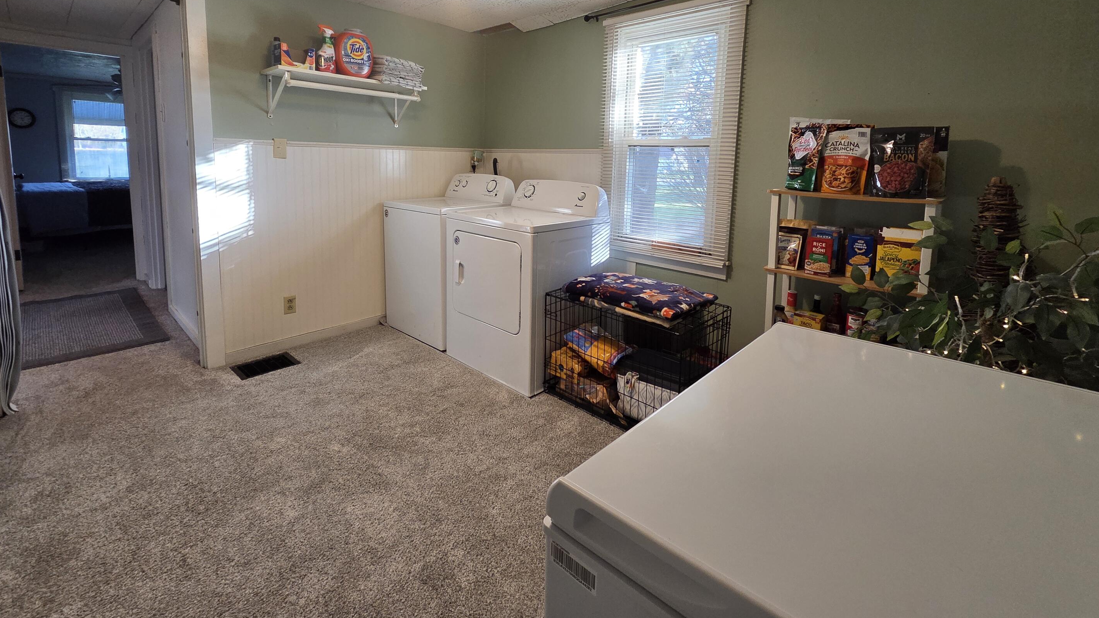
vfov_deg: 68.6
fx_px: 437
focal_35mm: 15
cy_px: 208
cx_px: 544
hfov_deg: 103.0
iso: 250
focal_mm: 2.2
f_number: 2.2
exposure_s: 1/120
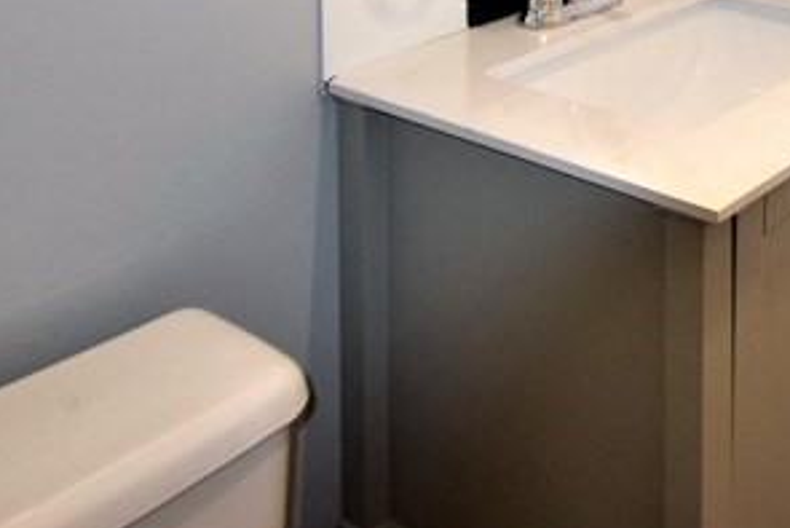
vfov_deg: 21.0
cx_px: 846
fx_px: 1142
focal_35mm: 52
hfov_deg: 33.7
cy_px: -318
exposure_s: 1/100
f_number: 5
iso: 720
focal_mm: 10
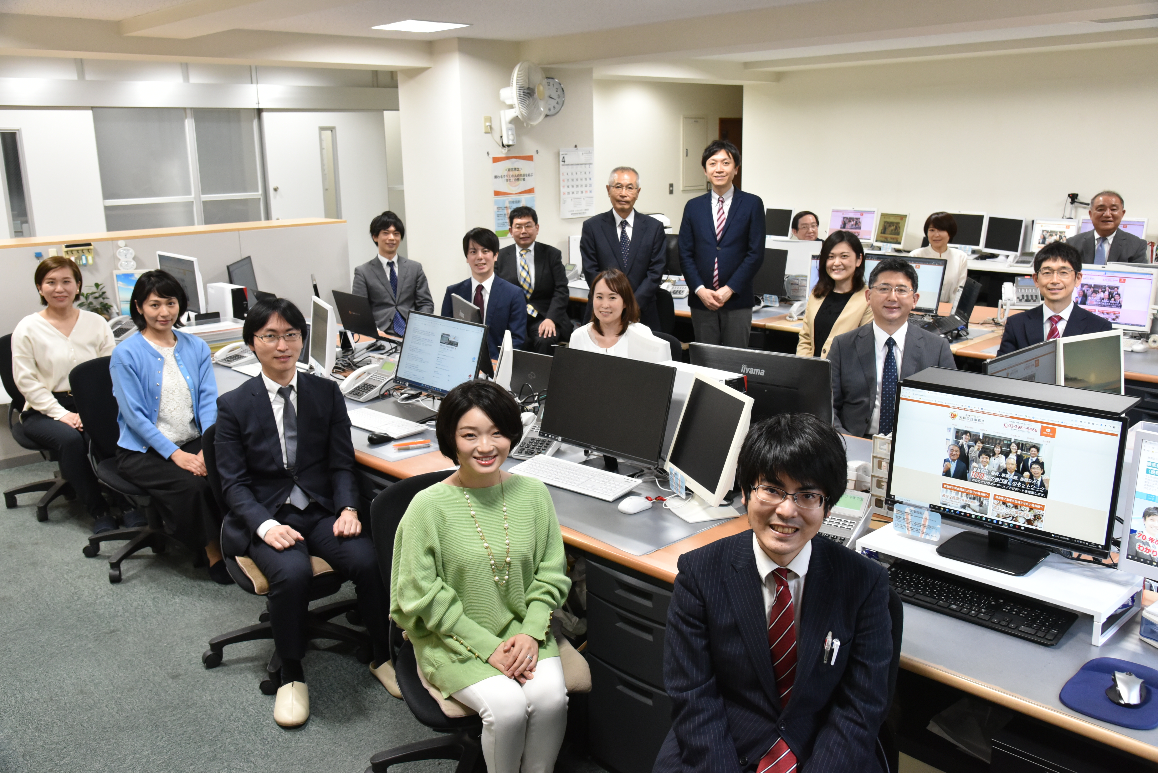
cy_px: 386
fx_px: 997
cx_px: 579
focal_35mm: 31
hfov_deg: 60.3
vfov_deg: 42.4
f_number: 7.1
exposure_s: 1/80
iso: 2500
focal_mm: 31
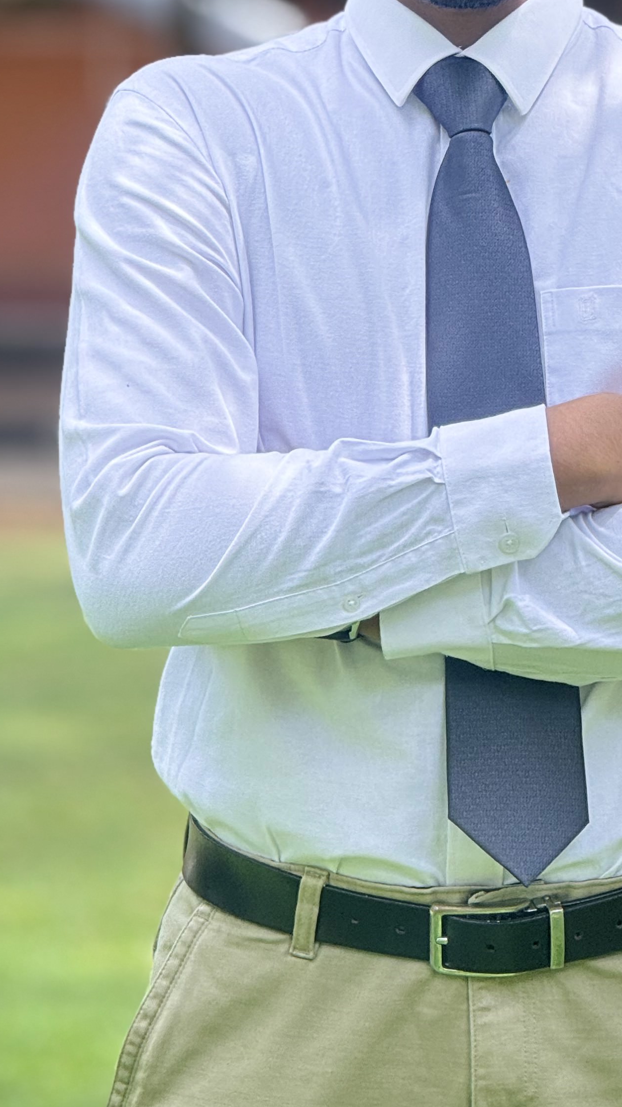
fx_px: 6922
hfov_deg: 5.1
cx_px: 419
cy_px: 127
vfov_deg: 9.1
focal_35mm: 236
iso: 64
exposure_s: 1/131
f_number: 2.8
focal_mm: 15.66
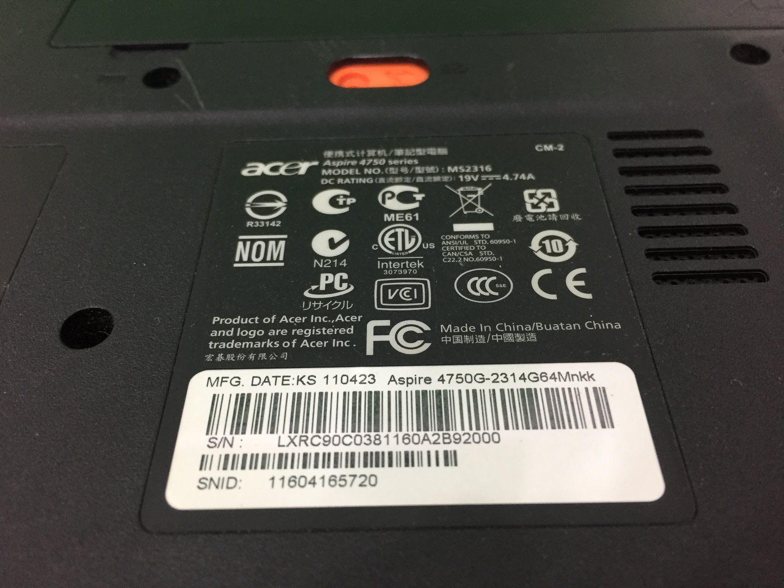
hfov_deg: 61.7
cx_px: 392
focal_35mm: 29
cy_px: 294
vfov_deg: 48.2
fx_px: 657
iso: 160
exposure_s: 1/33
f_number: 2.2
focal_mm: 4.15
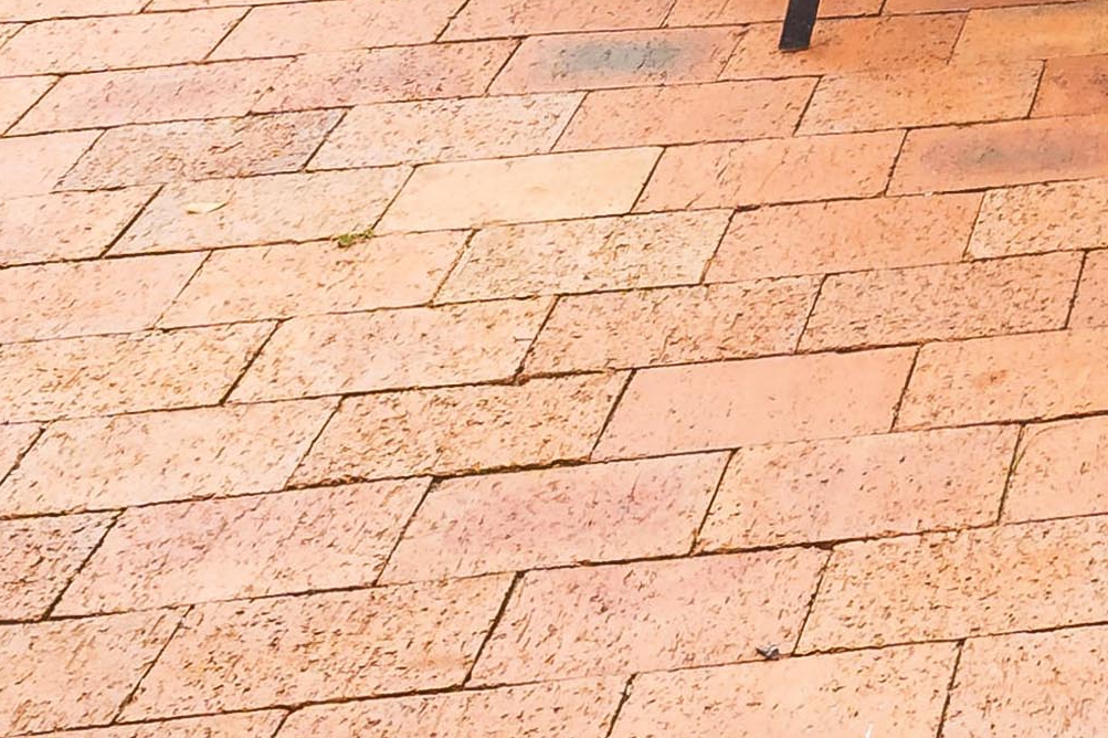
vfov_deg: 10.7
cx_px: 2103
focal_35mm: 98
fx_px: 3015
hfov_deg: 16.6
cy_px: -1300
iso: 800
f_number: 11
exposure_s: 1/125
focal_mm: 14
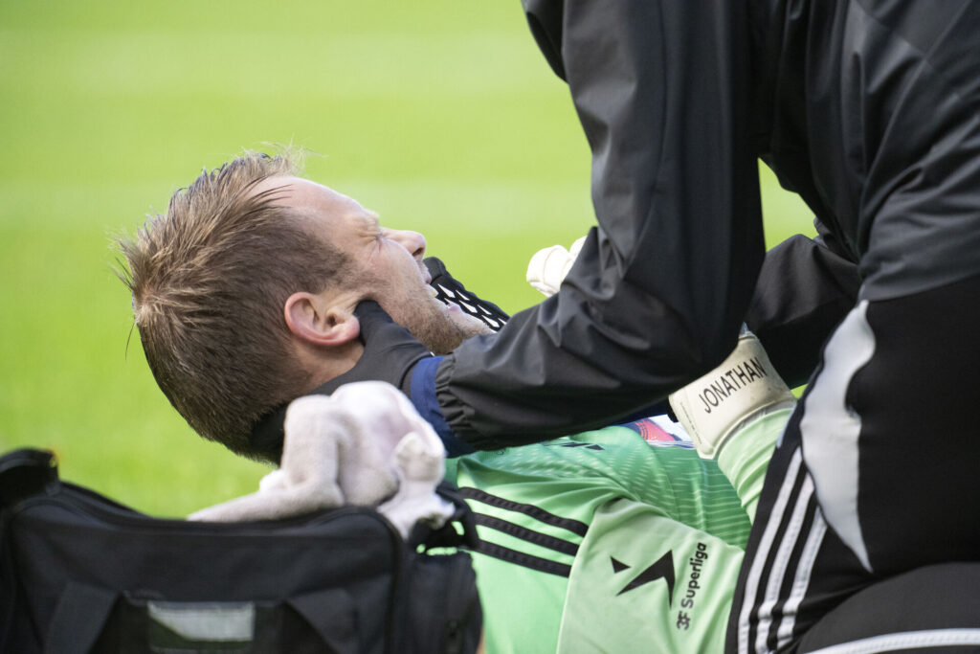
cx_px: 490
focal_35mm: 800
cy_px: 327
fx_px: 21779
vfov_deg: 1.7
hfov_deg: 2.6
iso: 6400
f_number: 5.6
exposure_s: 1/1600
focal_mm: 800
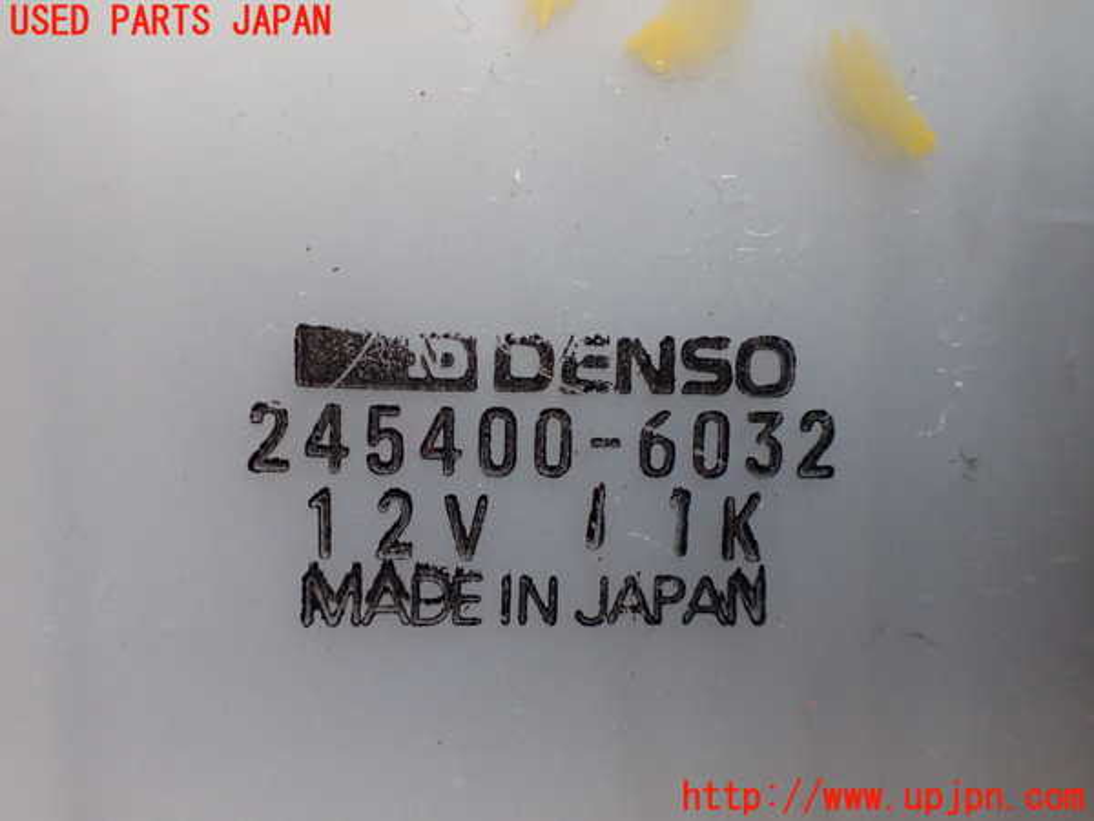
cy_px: 410
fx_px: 948
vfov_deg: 46.8
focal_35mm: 30
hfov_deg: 60.0
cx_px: 547
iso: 640
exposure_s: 1/125
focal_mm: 5.4
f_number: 2.3
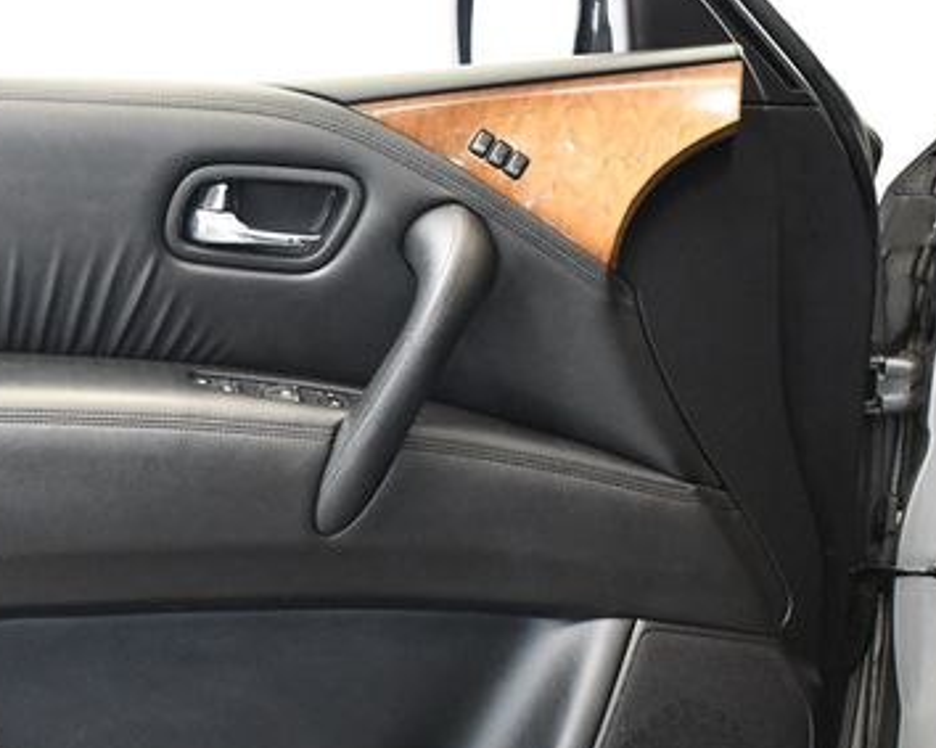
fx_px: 1883
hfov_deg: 27.5
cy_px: 550
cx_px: 214
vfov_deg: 22.3
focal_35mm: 68
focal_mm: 20
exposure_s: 1/60
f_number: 3.8
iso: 3600
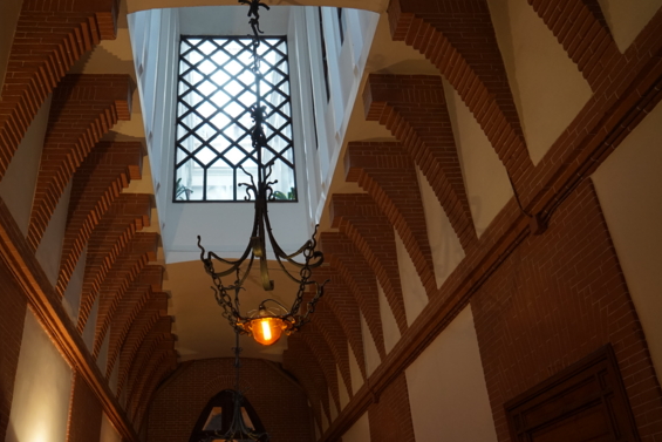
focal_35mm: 34
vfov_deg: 38.9
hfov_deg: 54.9
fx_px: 625
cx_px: 233
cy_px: 217
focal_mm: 24
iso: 800
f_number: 4
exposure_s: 1/160
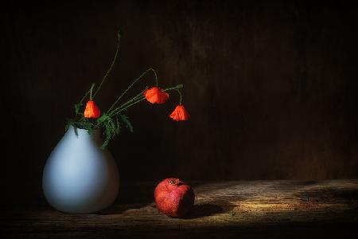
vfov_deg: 16.5
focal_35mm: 83
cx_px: 179
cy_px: 120
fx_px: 825
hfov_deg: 24.5
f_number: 10
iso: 50
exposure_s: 13
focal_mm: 83
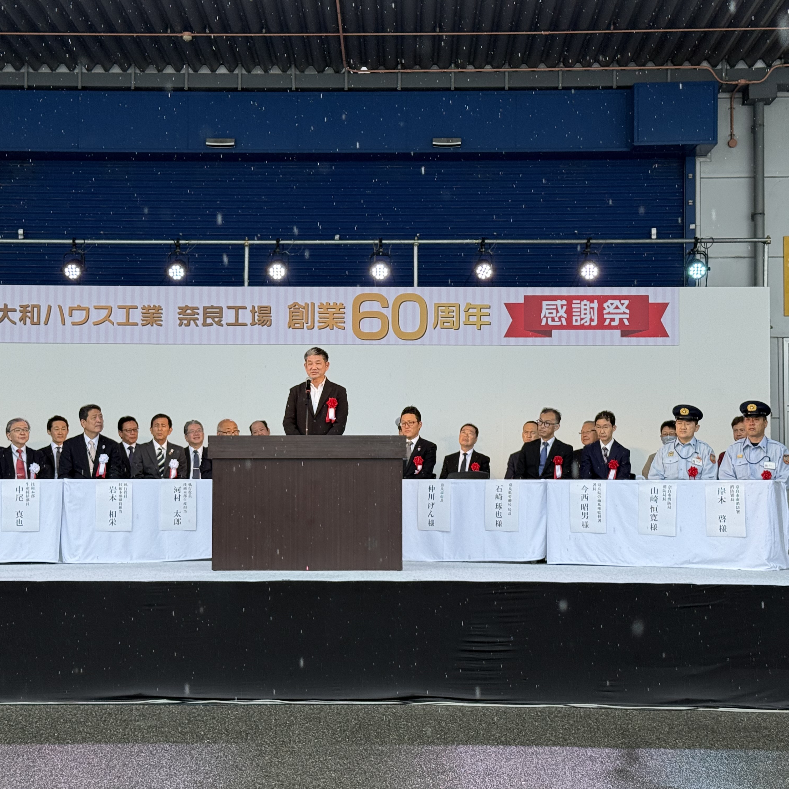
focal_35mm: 57
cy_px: 395
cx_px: 364
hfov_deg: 30.0
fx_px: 1470
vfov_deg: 30.0
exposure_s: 1/1167
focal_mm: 6.76
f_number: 1.78
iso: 64
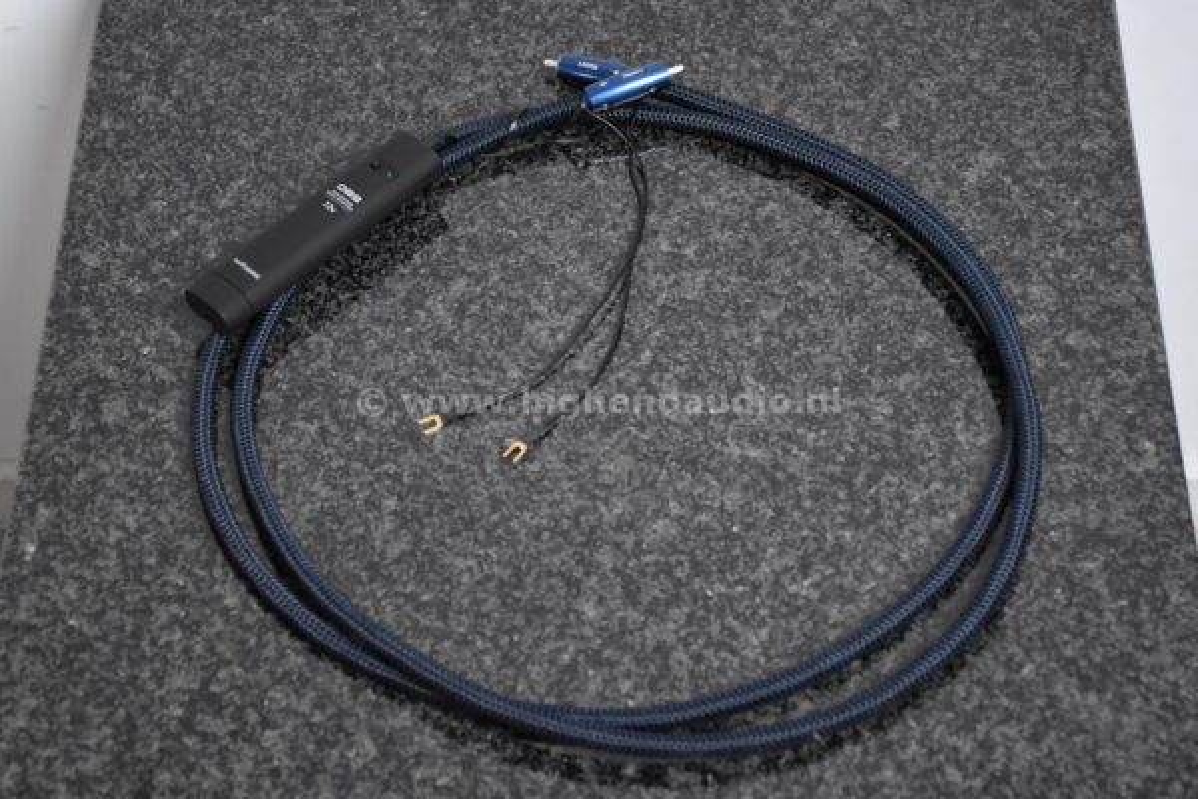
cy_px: 400
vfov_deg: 18.2
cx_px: 599
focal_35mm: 75
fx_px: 2496
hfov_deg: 27.0
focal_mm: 50
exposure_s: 1/60
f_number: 4.8
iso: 2200
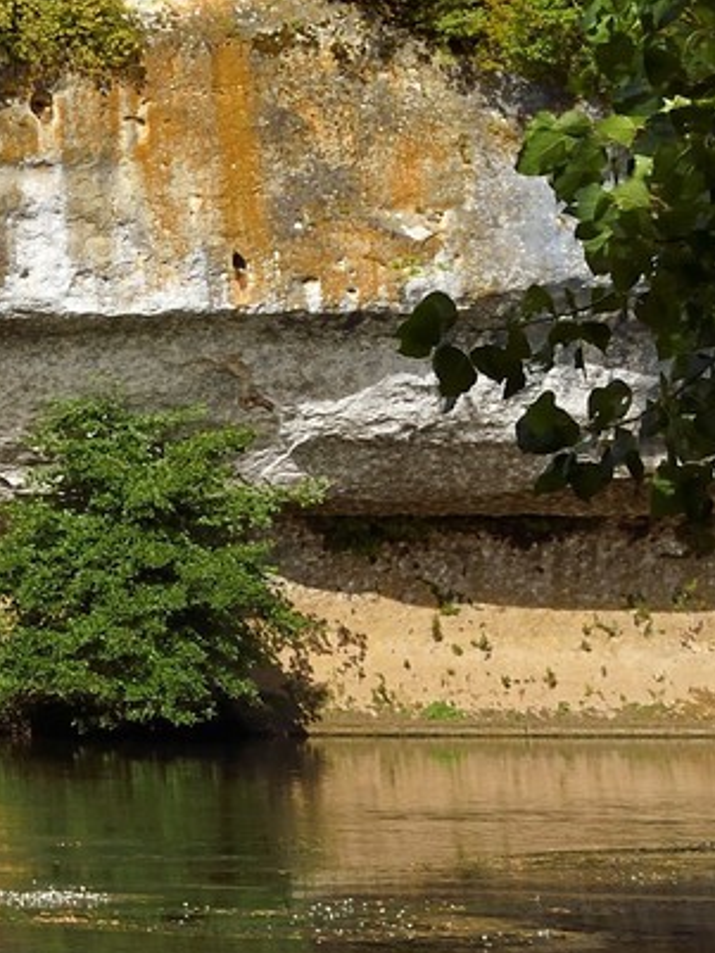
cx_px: -1052
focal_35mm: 92
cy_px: 67
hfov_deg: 12.3
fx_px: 2532
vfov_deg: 20.8
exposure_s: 1/250
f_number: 14
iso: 200
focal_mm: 24
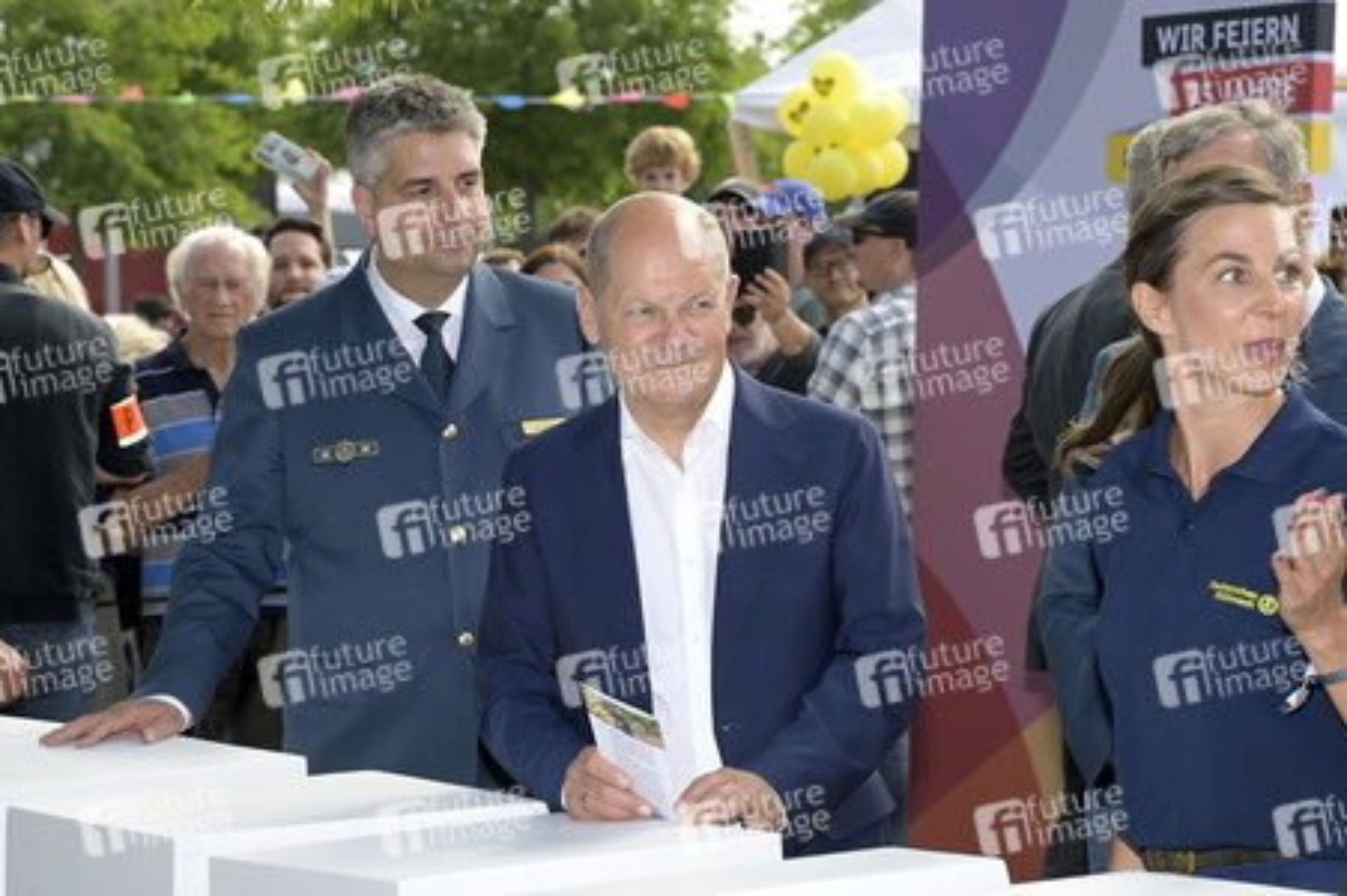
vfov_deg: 11.4
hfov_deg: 17.1
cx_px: 674
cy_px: 448
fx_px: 4487
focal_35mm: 120
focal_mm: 120
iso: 400
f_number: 9
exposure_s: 1/200
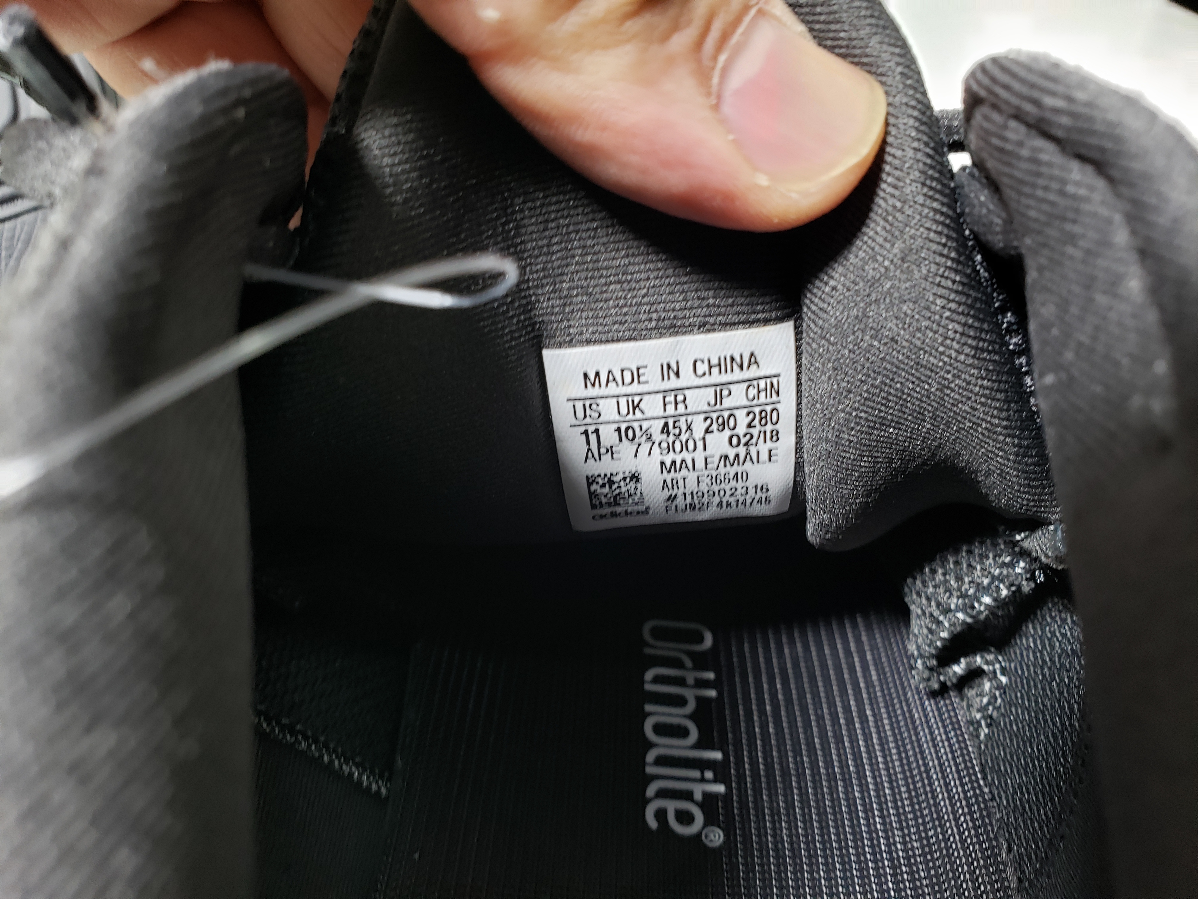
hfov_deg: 67.3
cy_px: 450
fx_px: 900
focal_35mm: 26
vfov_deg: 53.1
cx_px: 599
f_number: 2.4
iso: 80
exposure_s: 1/50
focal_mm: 4.3
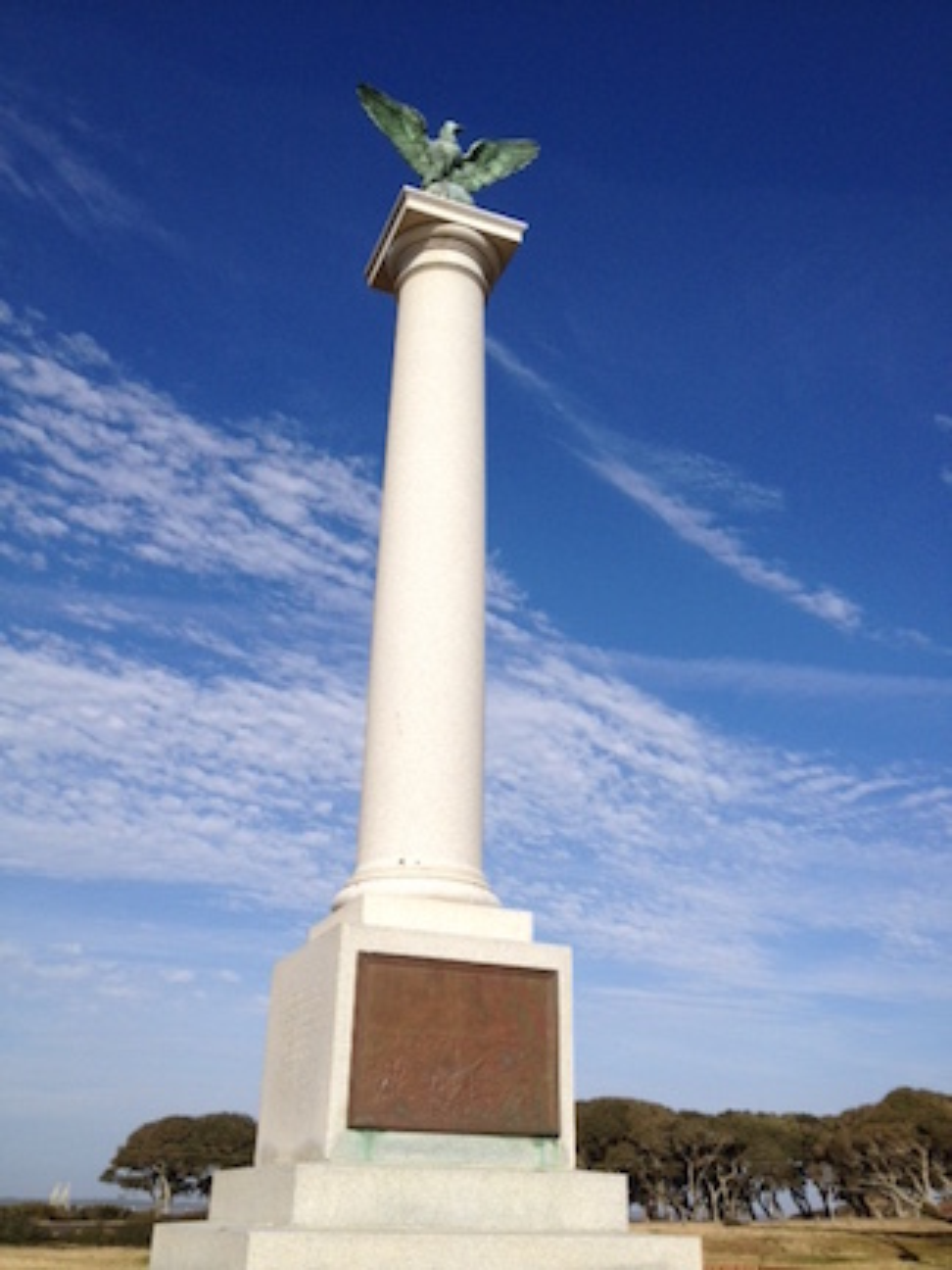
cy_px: 635
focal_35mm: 35
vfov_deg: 52.6
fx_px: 1283
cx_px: 476
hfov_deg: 40.7
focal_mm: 4.28
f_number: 2.4
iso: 50
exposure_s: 1/2907
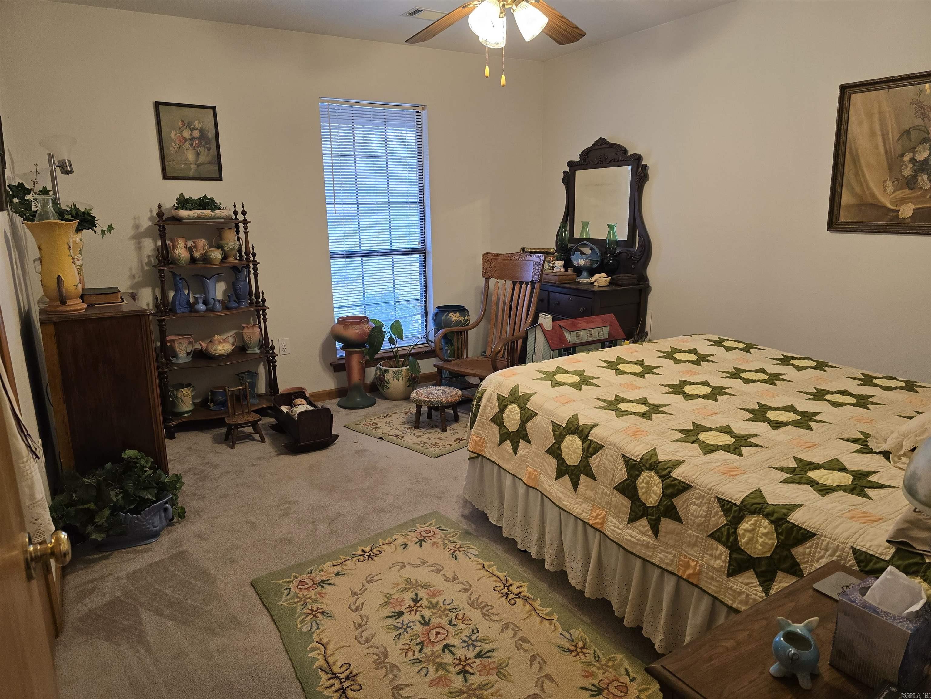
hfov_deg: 73.9
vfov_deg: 58.9
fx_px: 619
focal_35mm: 23
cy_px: 350
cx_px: 466
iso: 200
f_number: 1.7
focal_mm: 6.3
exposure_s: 1/120
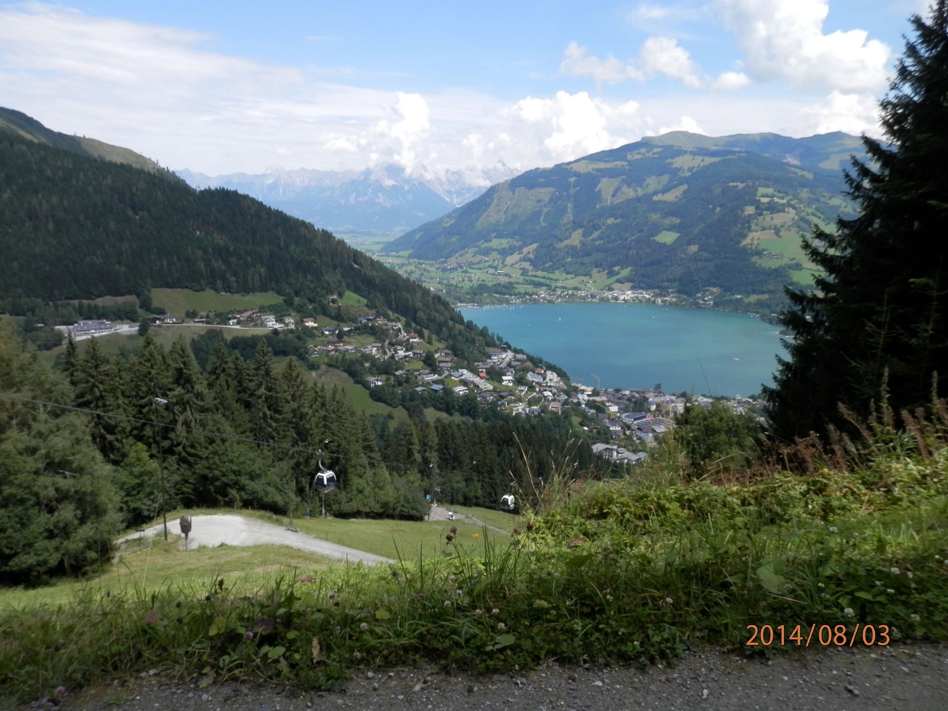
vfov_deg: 54.9
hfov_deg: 69.4
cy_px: 356
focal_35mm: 25
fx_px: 685
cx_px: 474
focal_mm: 4.5
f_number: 3
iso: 80
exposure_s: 1/800
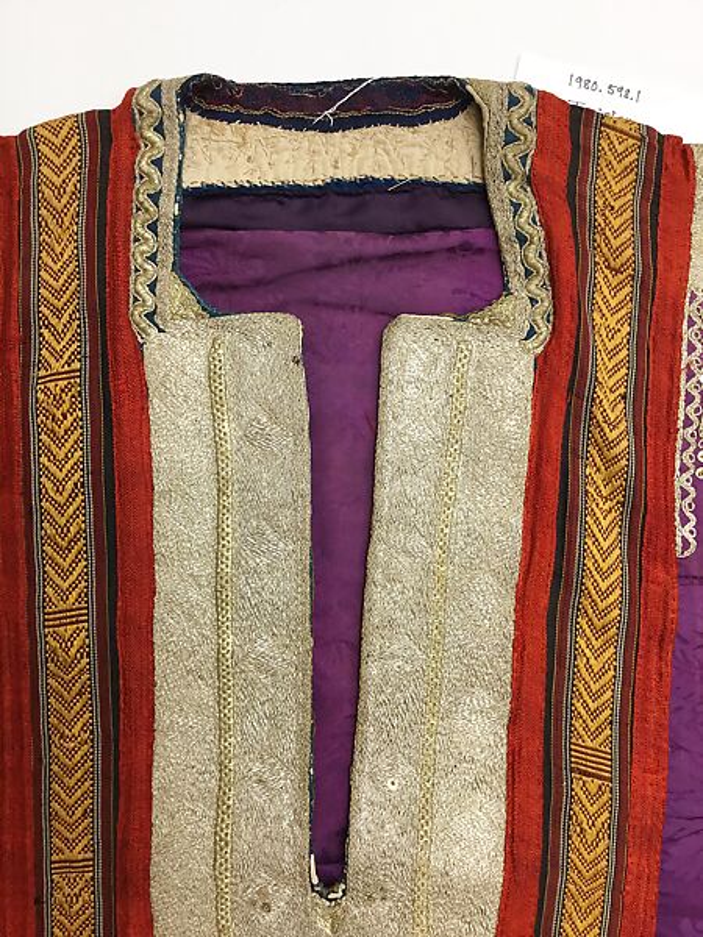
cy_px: 468
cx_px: 352
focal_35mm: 31
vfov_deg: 58.4
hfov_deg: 45.4
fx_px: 839
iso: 32
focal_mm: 3.3
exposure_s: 1/30
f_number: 2.4
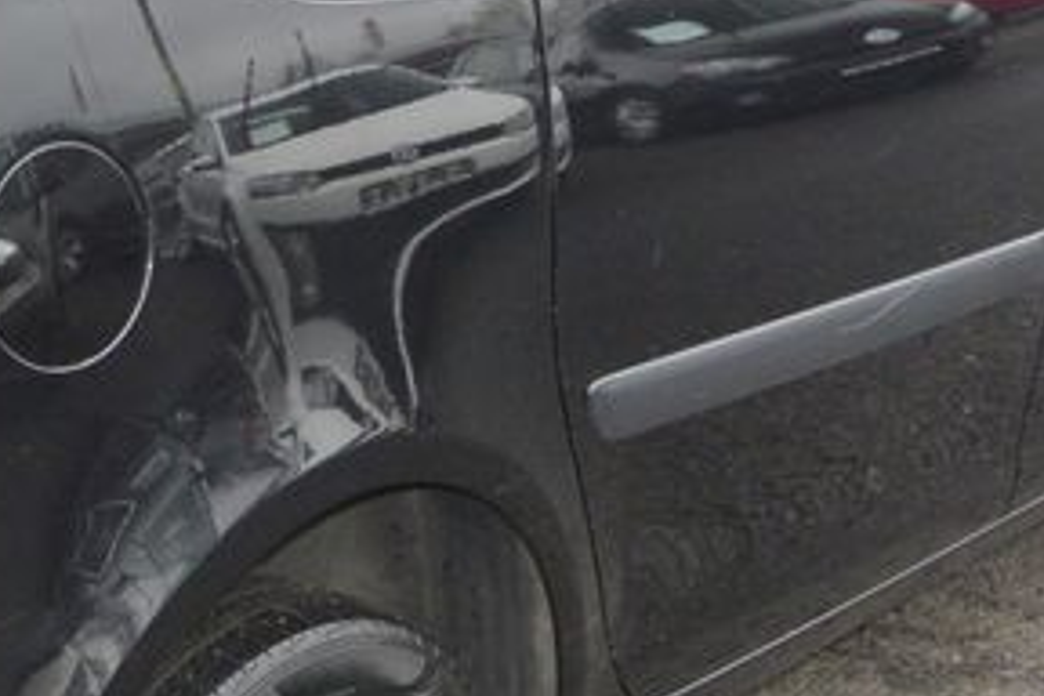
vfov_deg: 14.2
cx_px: -51
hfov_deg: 20.4
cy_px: 230
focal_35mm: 96
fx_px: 2784
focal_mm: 10
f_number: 3.5
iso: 320
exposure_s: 1/250
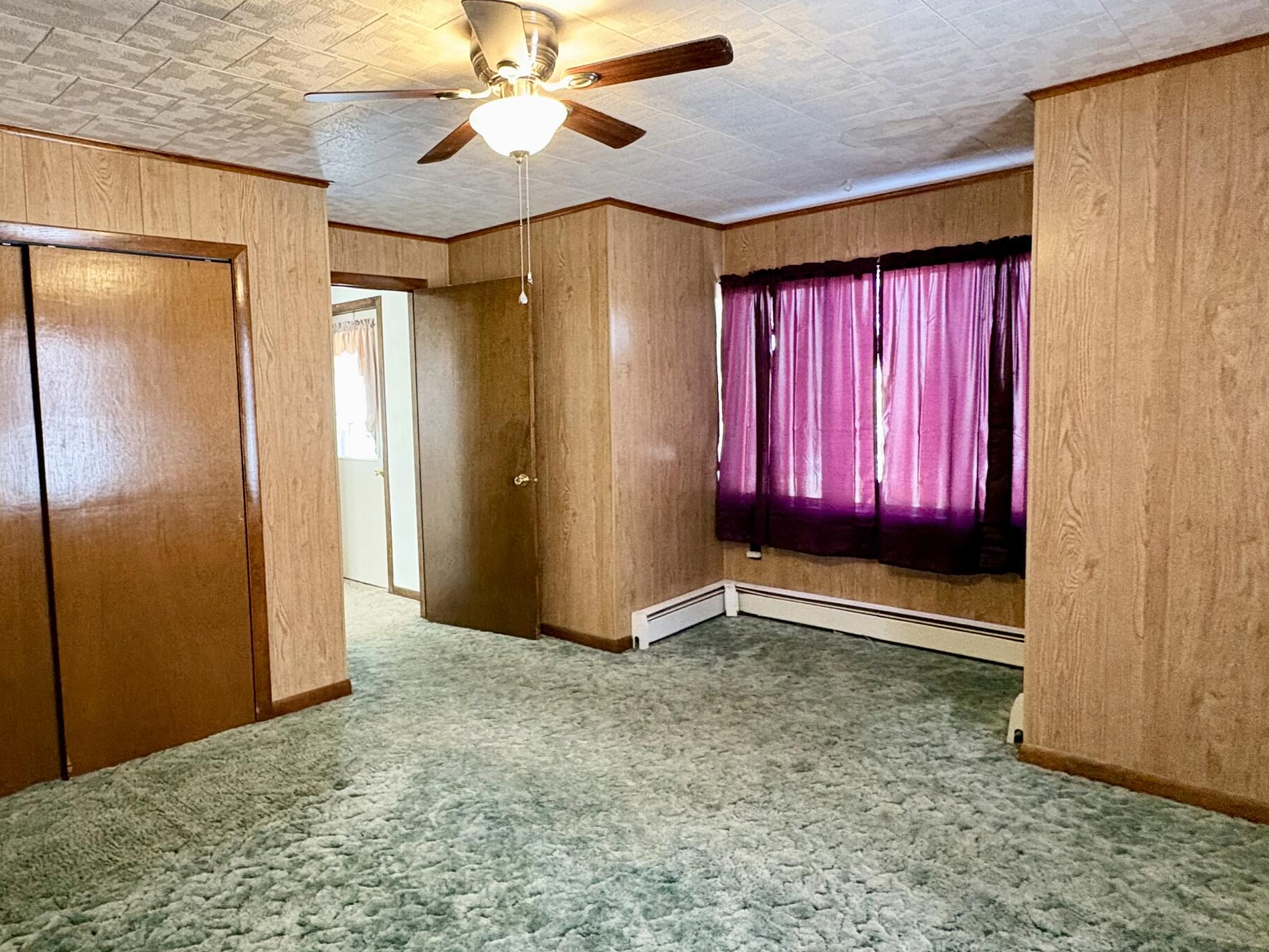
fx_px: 843
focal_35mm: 23
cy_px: 468
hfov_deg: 72.9
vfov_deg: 58.9
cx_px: 488
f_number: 2.2
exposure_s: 1/60
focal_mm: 2.22
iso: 640
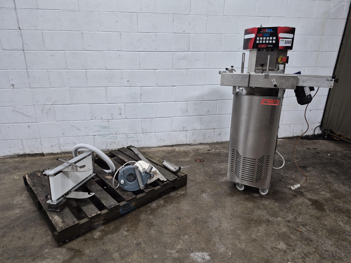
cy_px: 132
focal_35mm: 23
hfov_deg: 73.9
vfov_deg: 58.9
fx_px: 233
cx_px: 176
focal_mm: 5.4
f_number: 1.8
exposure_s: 1/120
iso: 250
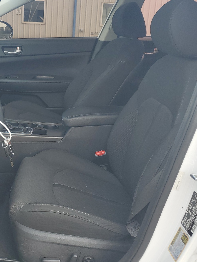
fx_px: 304
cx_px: 38
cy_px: 122
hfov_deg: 34.8
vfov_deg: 46.8
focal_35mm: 40
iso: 50
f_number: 1.5
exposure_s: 1/588
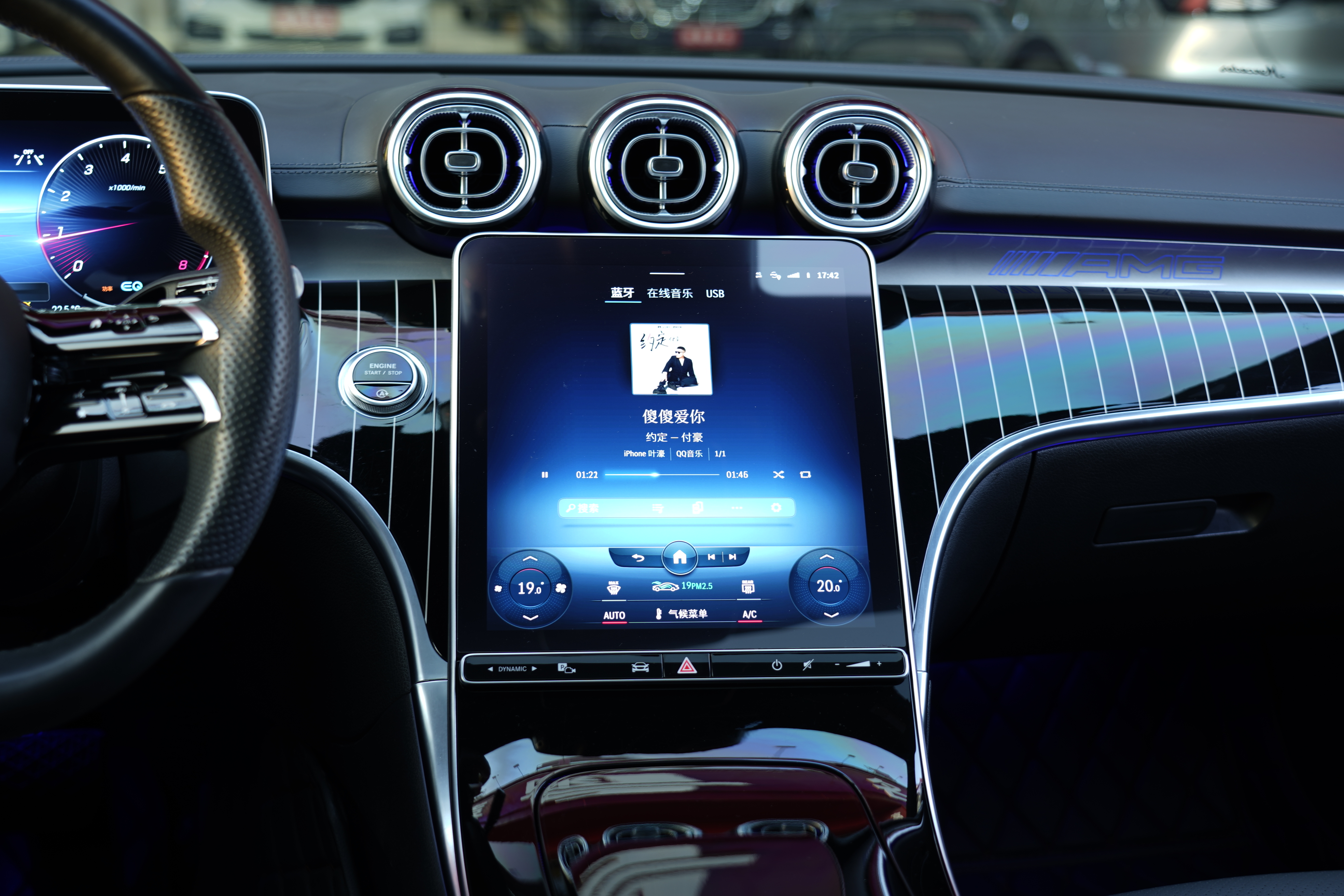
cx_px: 672
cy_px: 448
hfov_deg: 42.7
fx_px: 1717
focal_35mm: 46
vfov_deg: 29.2
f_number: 4
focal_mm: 46
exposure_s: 1/6
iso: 64
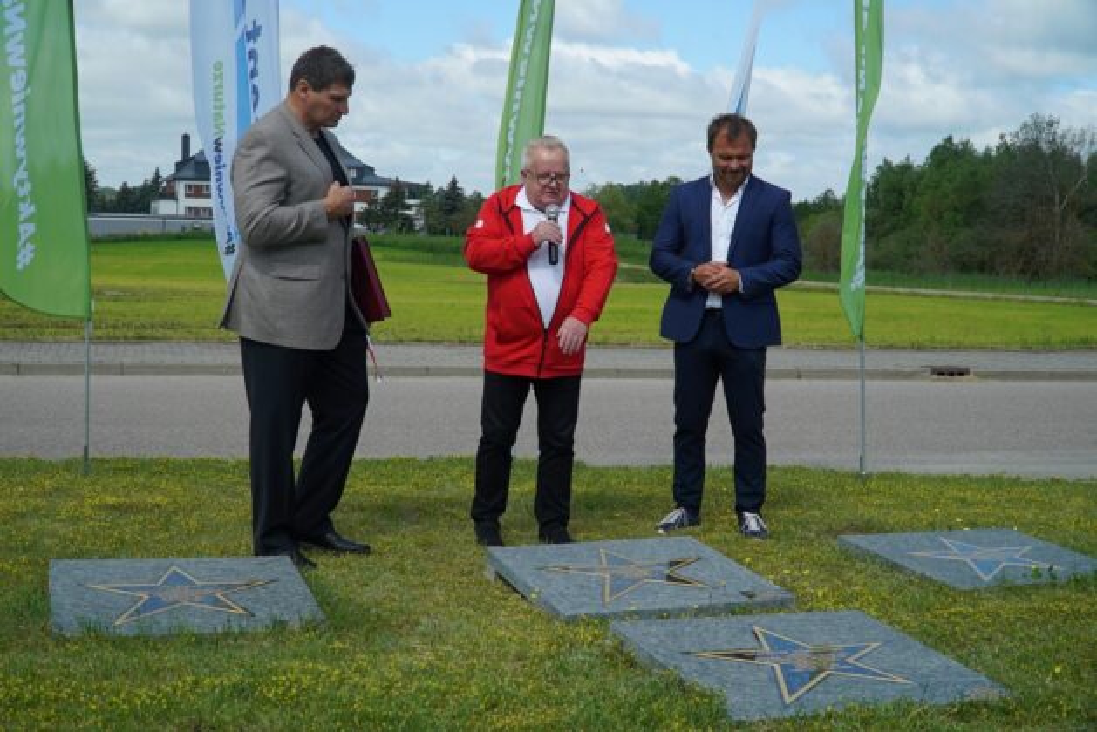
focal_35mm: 40
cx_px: 548
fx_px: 1219
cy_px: 366
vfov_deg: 33.4
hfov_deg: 48.4
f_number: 5.6
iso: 100
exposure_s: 1/500
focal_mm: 27
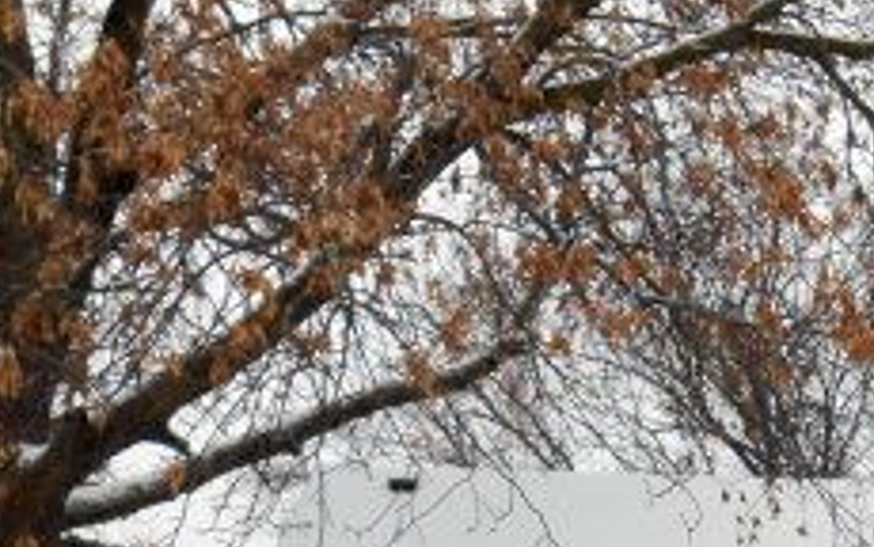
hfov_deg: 27.6
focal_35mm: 72
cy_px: 813
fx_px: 1716
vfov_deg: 16.5
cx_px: 775
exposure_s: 1/160
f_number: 3.4
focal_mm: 4.7
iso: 80
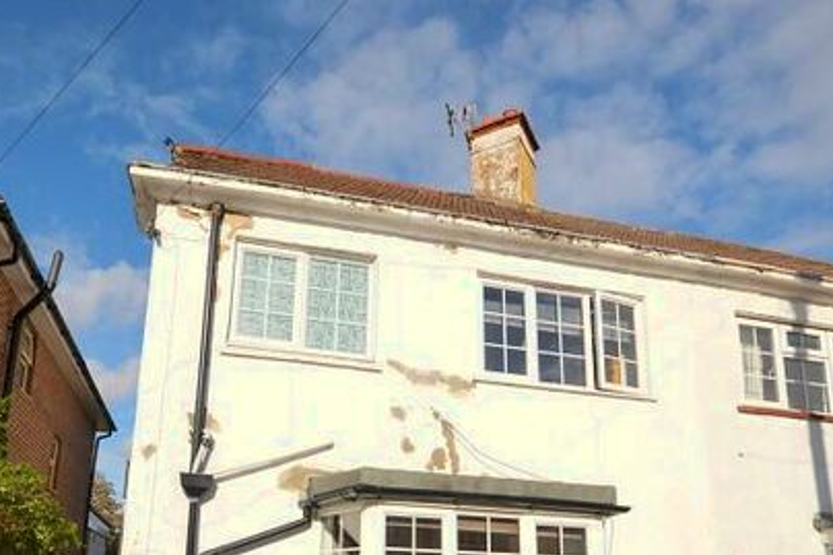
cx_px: 346
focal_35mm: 26
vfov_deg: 46.8
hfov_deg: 68.9
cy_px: 448
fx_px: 601
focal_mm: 10
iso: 100
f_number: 10
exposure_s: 1/200
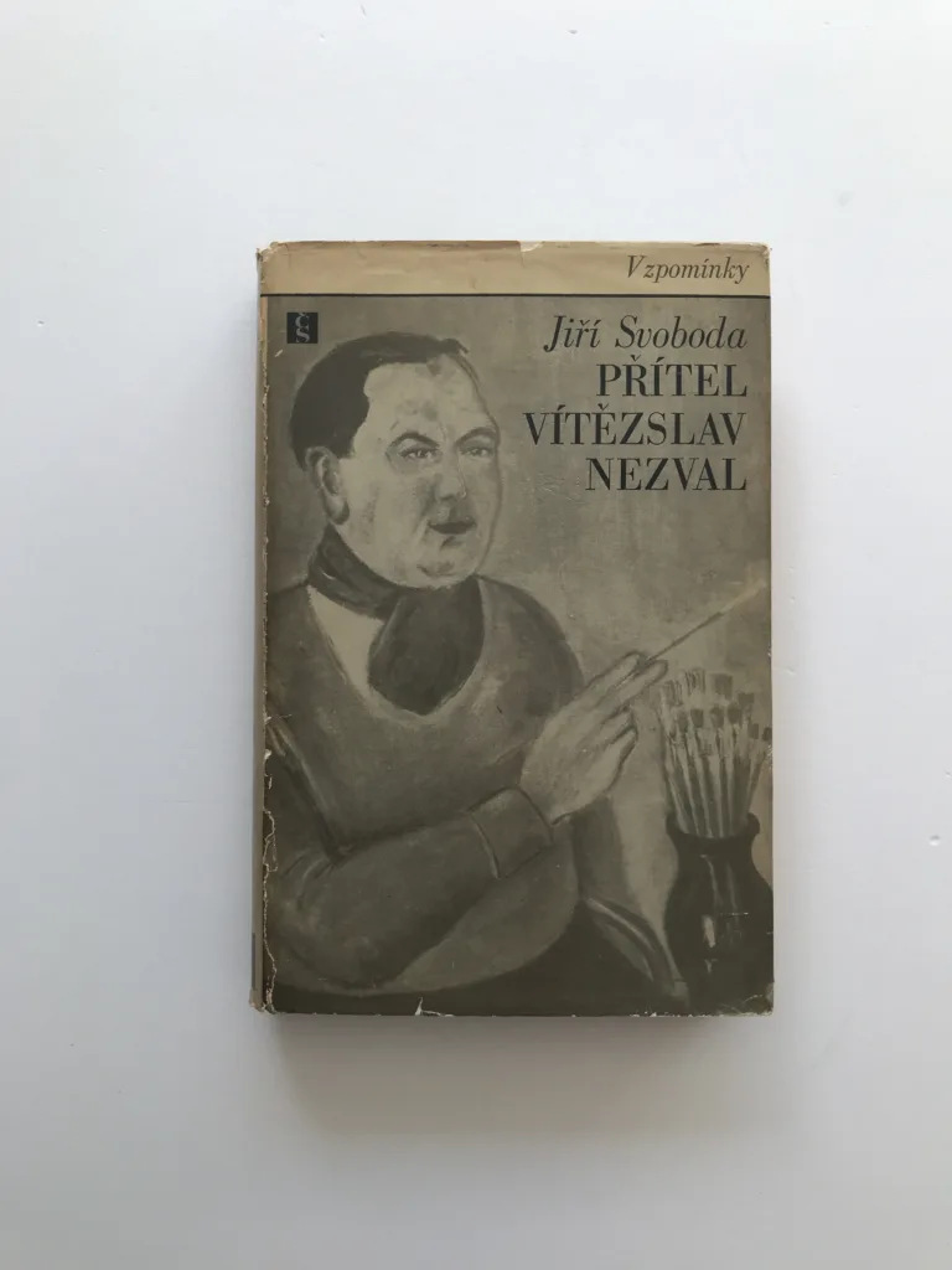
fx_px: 1027
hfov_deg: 49.7
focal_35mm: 28
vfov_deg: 63.4
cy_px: 635
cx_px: 476
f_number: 1.8
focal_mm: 3.99
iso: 20
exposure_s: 1/195
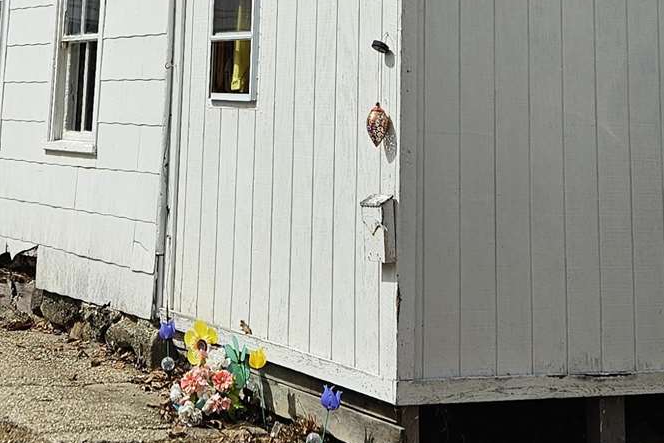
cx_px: 223
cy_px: -216
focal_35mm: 83
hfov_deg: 24.4
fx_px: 1531
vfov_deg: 15.3
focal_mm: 5.4
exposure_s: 1/3203
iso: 25
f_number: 1.8
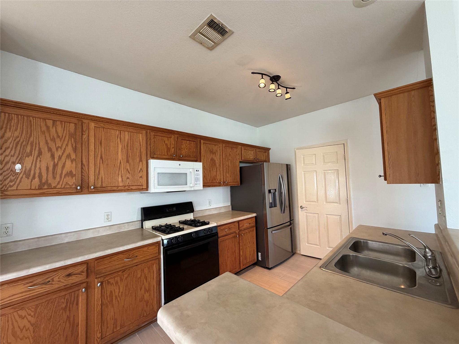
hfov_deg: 102.1
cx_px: 230
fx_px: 186
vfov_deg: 85.7
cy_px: 172
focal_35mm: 14
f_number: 2.2
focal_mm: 2.22
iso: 320
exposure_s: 1/120
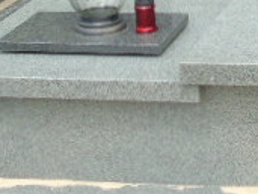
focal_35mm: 127
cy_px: -90
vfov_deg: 11.3
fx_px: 949
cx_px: 342
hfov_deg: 14.8
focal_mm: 6.1
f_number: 3.8
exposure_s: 1/320
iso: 80
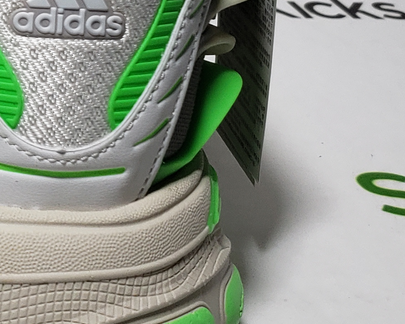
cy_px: 1
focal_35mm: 105
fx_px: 1259
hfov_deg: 16.7
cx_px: -187
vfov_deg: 14.4
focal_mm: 4.3
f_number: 1.5
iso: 50
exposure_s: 1/486
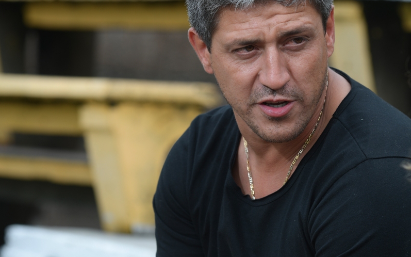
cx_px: 205
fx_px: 3007
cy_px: 121
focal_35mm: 269
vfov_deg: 4.9
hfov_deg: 7.8
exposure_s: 1/250
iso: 125
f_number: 5.6
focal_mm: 175
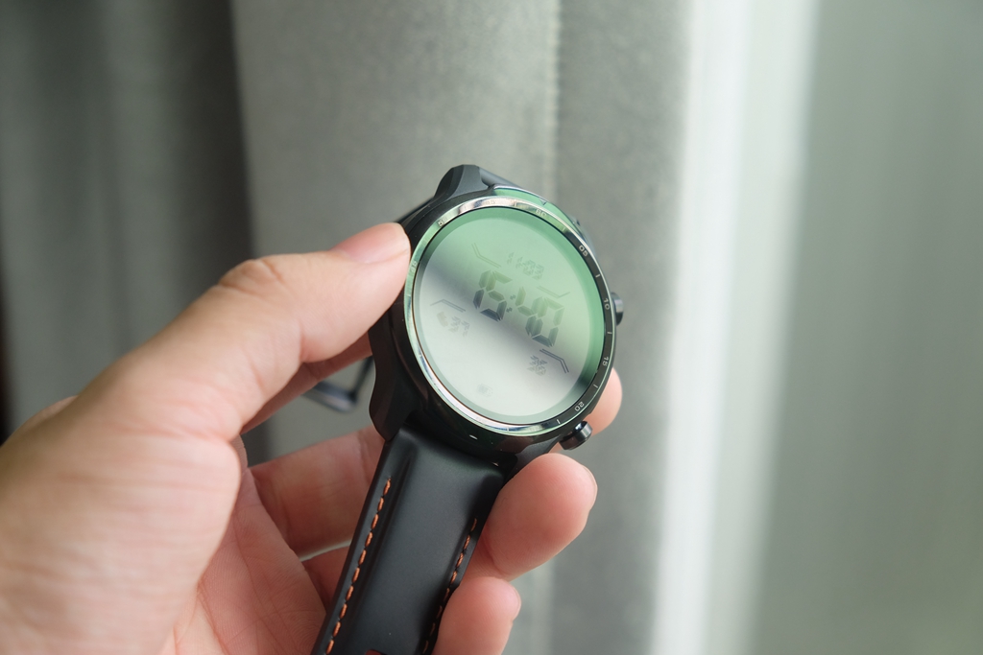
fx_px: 1830
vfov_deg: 20.3
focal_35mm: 67
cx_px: 492
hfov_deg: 30.1
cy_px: 328
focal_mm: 44.4
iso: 500
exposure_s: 1/120
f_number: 4.5
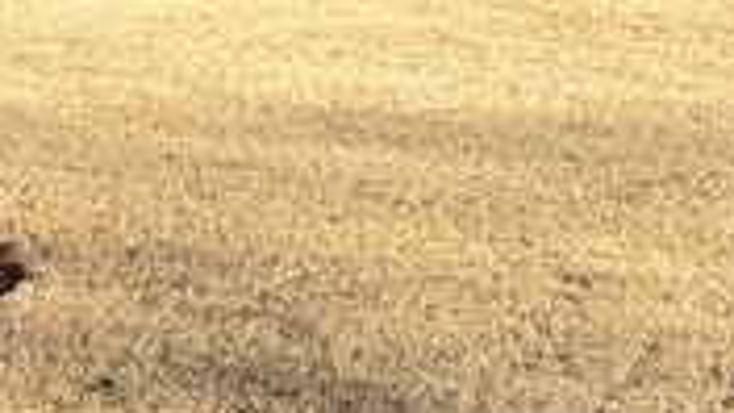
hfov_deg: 12.5
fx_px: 3211
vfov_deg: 7.2
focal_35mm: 165
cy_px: -267
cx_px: -275
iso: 64
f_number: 1.6
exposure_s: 1/973
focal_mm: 5.96
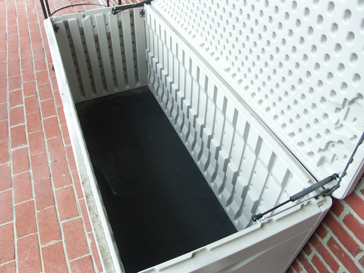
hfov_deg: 63.4
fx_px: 294
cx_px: 182
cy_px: 136
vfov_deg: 49.7
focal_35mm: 28
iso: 100
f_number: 3.2
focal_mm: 7.2
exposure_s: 1/80
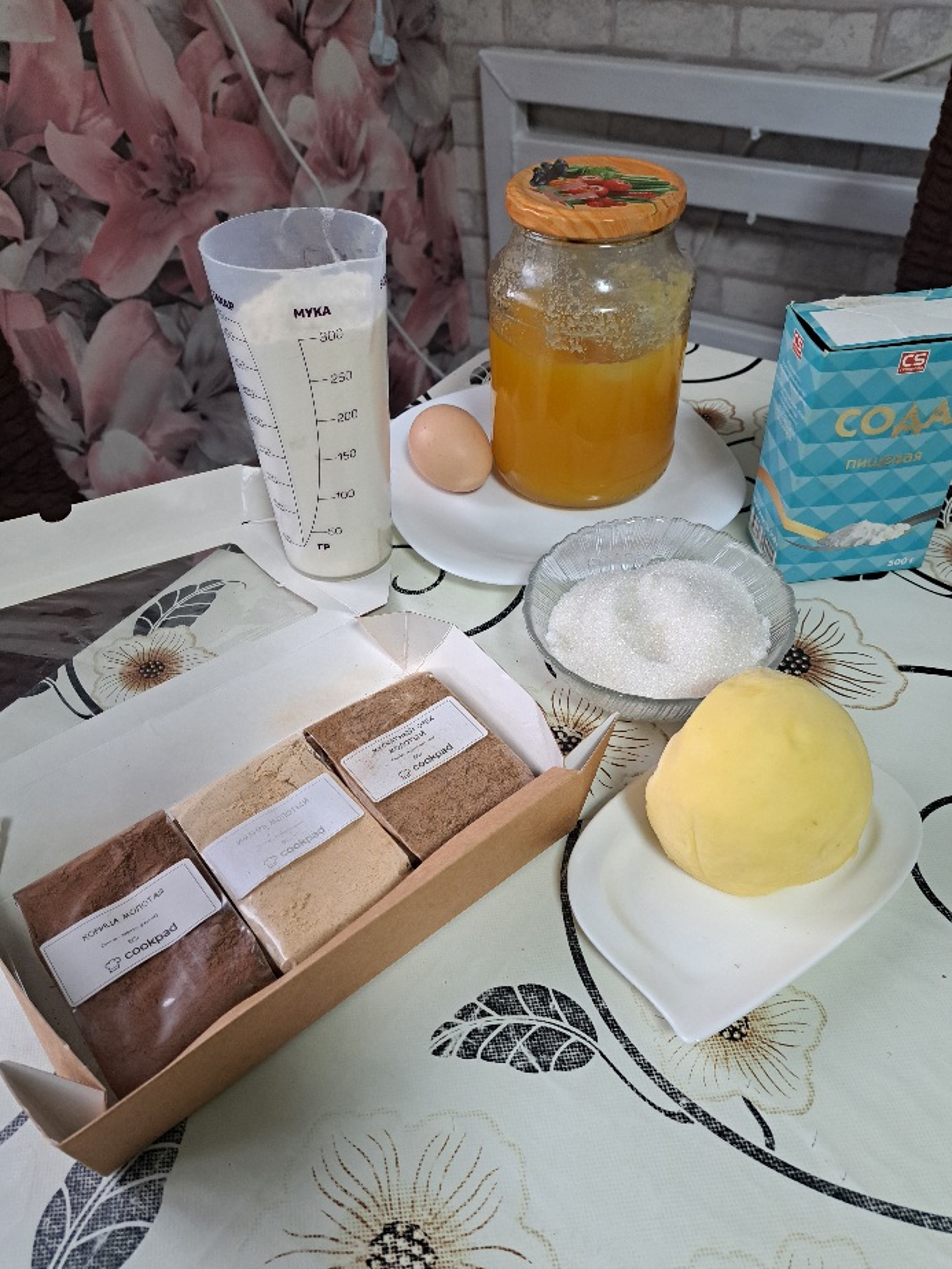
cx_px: 476
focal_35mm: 24
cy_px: 634
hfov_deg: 56.8
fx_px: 880
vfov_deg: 71.6
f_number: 1.8
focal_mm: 5.23
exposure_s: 1/50
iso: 160
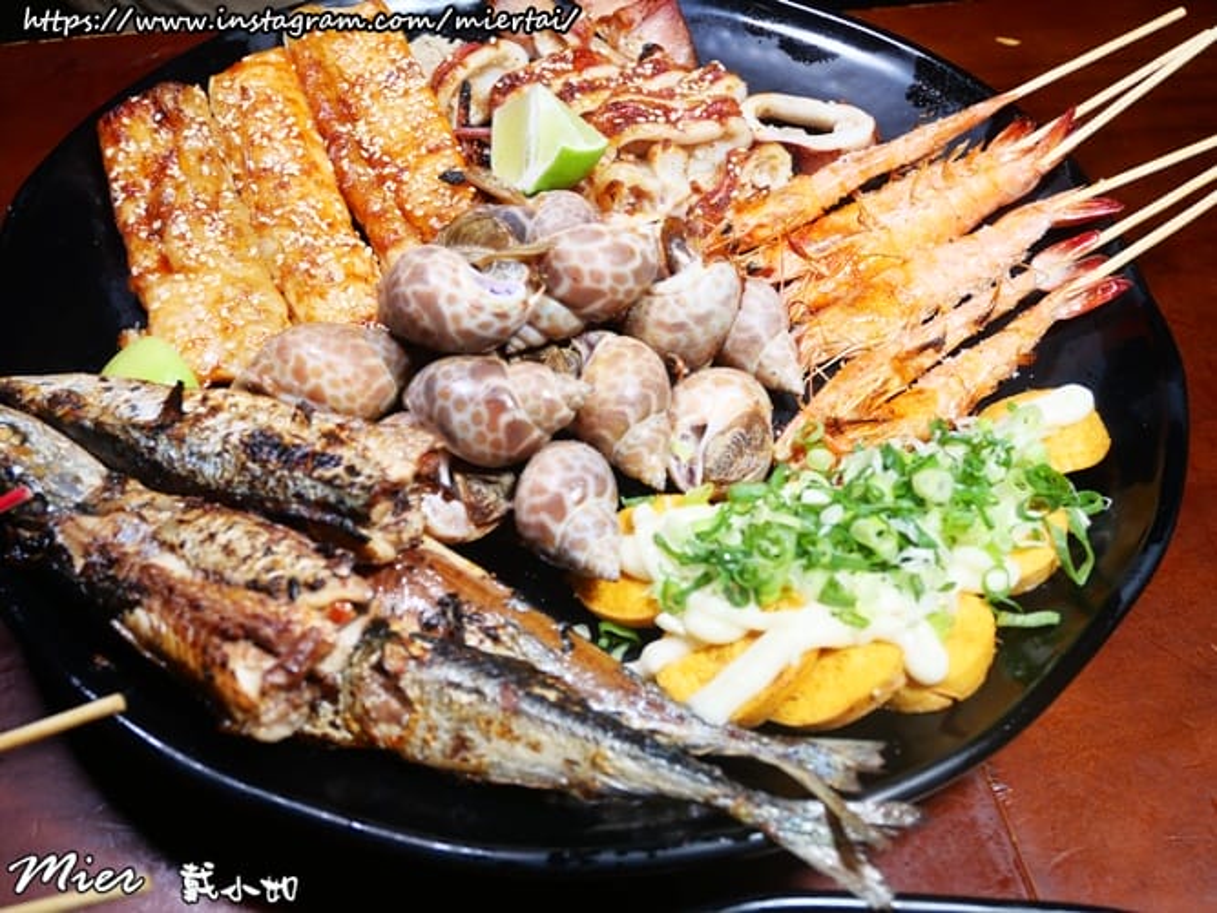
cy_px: 456
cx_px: 608
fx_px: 1265
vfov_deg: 39.6
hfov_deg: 51.4
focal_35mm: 36
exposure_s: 1/60
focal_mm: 18
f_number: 4.5
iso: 200
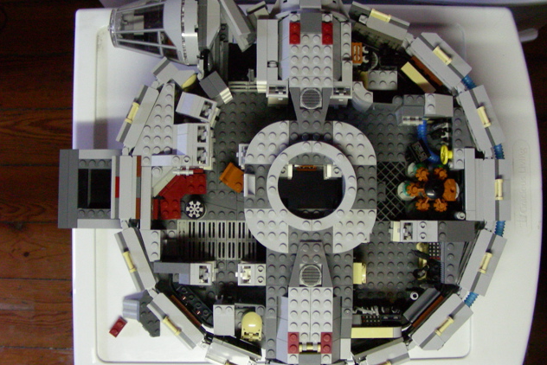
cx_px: 276
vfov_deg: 33.4
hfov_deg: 48.4
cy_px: 185
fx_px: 608
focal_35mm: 40
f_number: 3.5
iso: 400
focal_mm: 6.3
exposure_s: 1/37
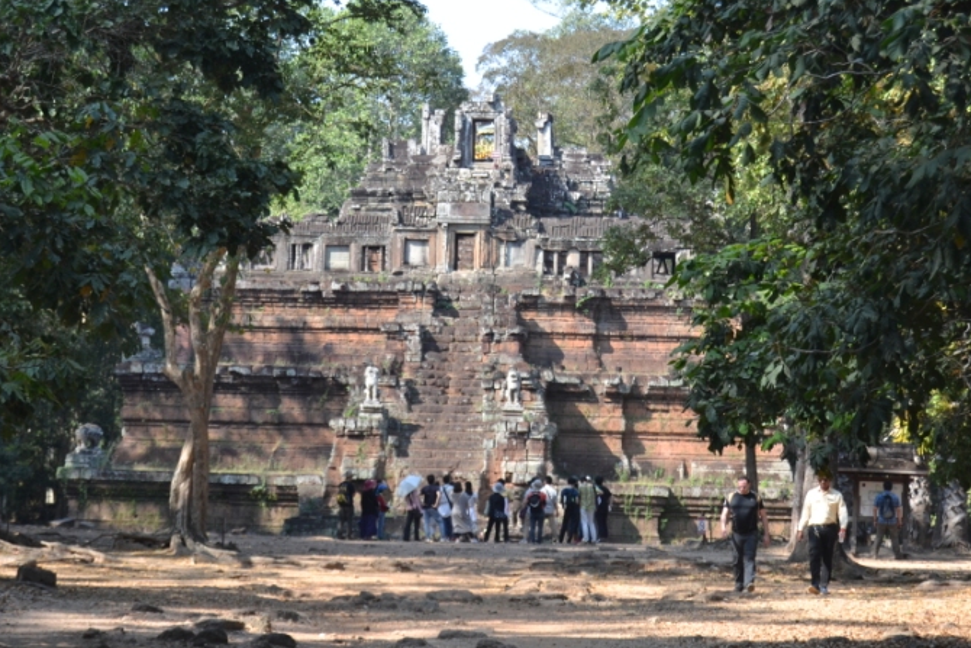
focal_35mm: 110
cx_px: 459
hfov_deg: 18.6
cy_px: 256
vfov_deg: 12.5
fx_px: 2967
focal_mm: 48
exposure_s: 1/125
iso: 110
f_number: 5.6
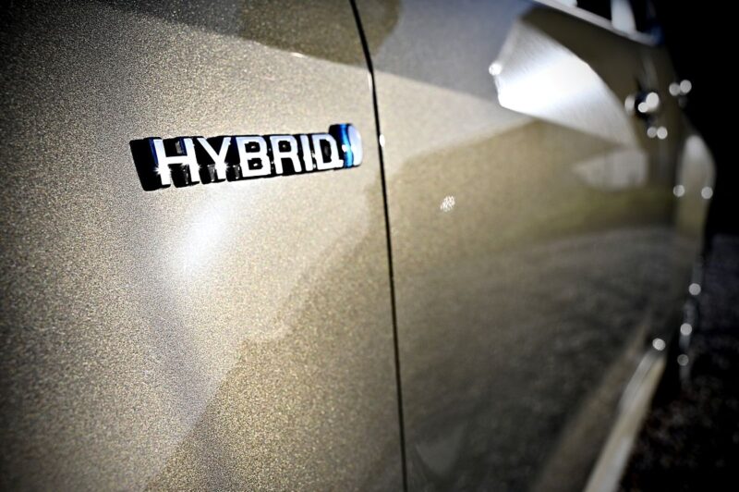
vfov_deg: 37.8
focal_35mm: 35
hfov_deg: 54.5
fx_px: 718
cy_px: 246
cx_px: 370
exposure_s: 1/500
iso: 100
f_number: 8
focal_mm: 35
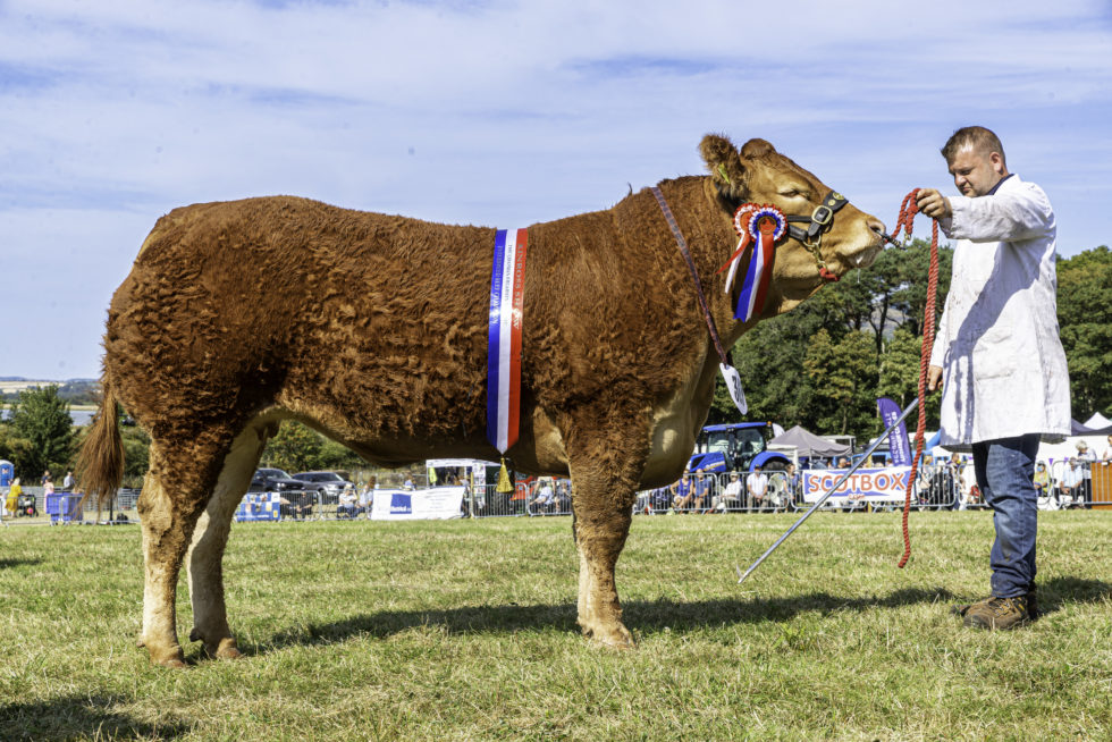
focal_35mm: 58
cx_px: 556
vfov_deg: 23.4
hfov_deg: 34.5
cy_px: 371
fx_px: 1792
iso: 200
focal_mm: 58
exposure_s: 1/200
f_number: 13
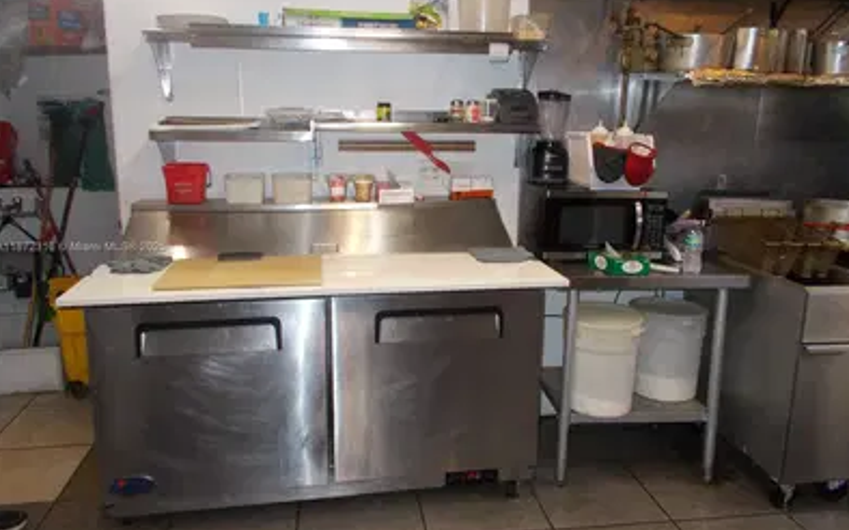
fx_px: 648
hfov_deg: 66.5
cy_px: 248
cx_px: 424
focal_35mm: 28
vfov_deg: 44.5
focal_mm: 4.6
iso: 200
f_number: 3.2
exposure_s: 1/25
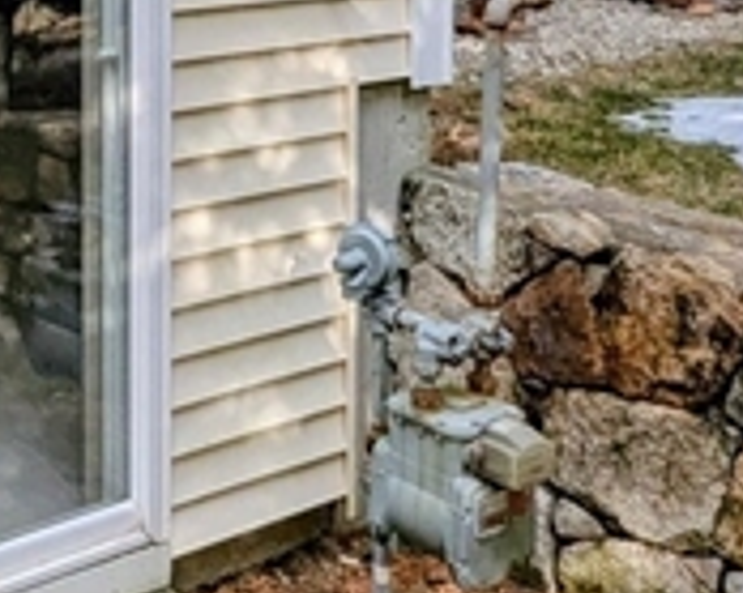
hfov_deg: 28.8
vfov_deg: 24.6
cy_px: -115
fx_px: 1231
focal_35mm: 56
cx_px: -162
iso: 28
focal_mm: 1.95
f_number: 2.2
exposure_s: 1/1065
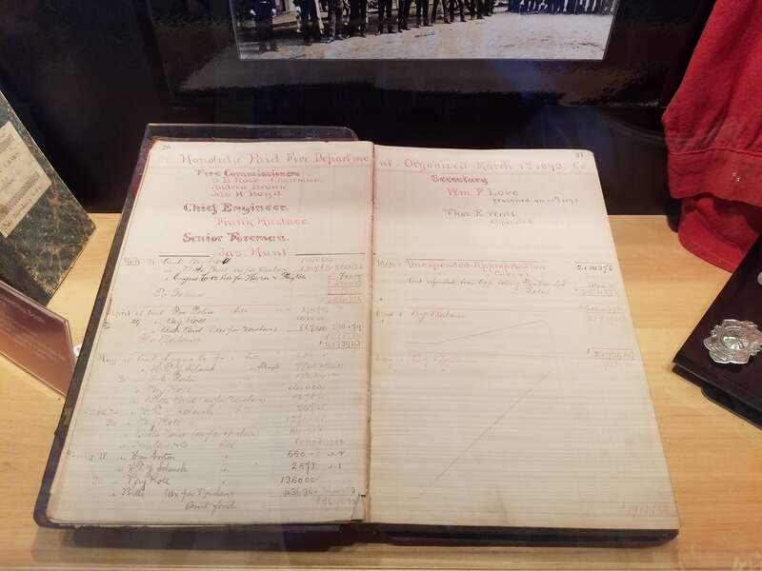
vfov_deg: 53.1
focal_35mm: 26
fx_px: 572
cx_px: 381
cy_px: 286
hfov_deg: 67.3
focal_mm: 4.2
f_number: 1.7
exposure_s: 1/60
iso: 125
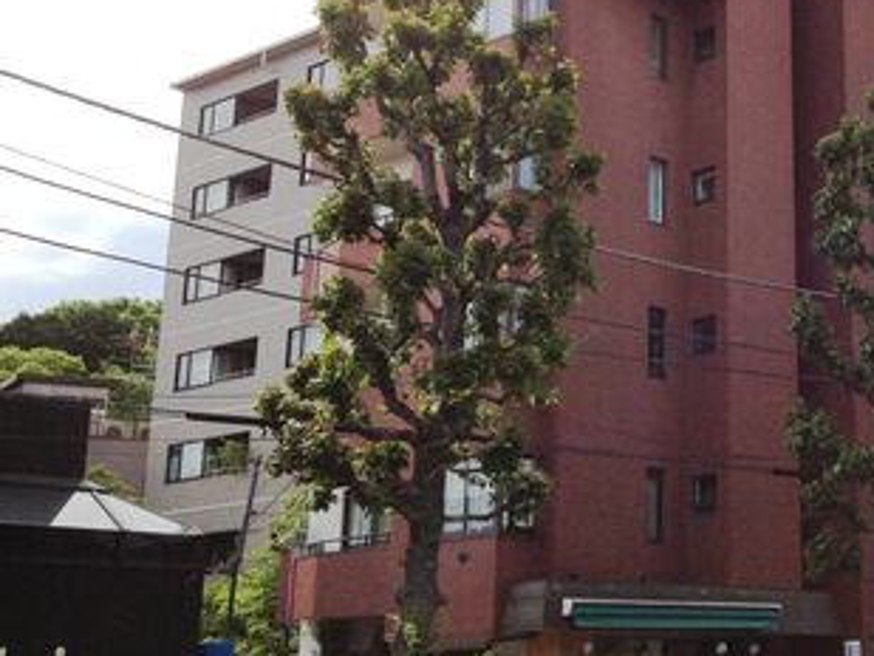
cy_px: 189
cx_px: 758
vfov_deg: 21.5
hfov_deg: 27.7
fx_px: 1718
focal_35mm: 68
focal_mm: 4.28
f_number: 2.4
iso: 50
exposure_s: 1/1905
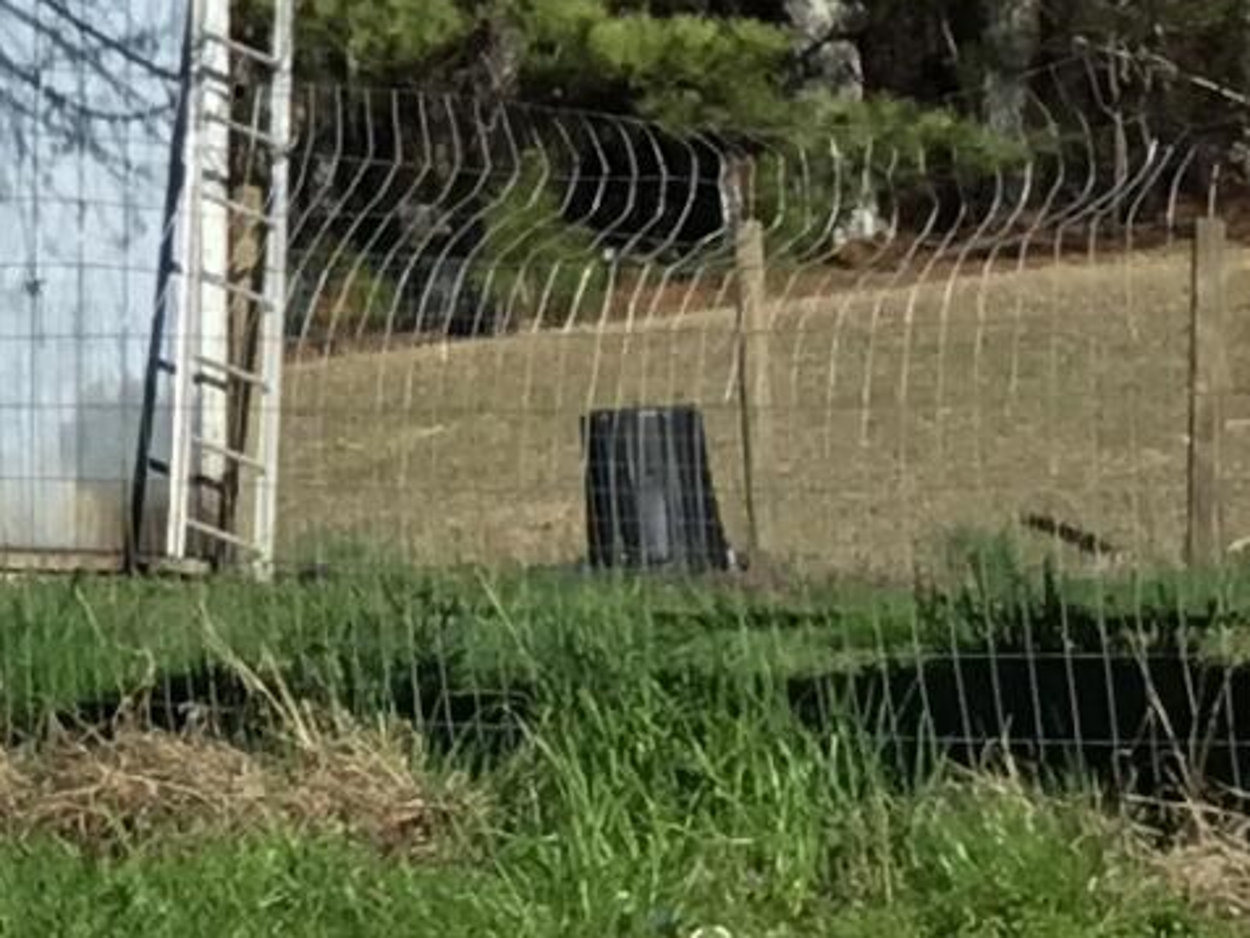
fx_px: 7043
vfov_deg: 7.6
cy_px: -178
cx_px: -1192
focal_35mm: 195
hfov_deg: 9.5
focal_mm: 3.3
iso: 25
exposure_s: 1/1314
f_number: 2.4
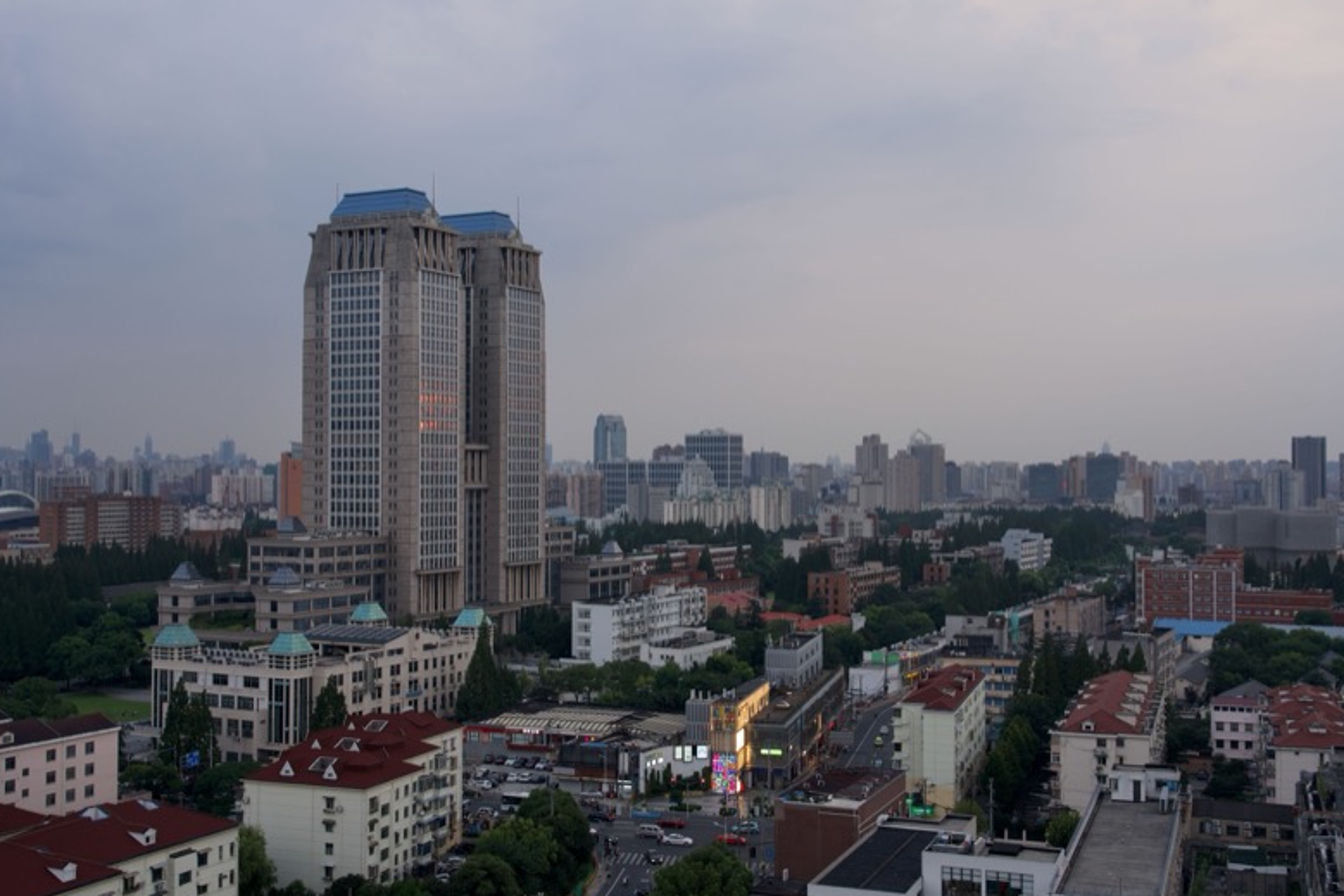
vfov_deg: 35.0
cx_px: 664
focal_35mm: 38
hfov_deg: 50.7
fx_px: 1418
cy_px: 450
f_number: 5.6
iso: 400
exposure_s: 1/80
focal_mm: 37
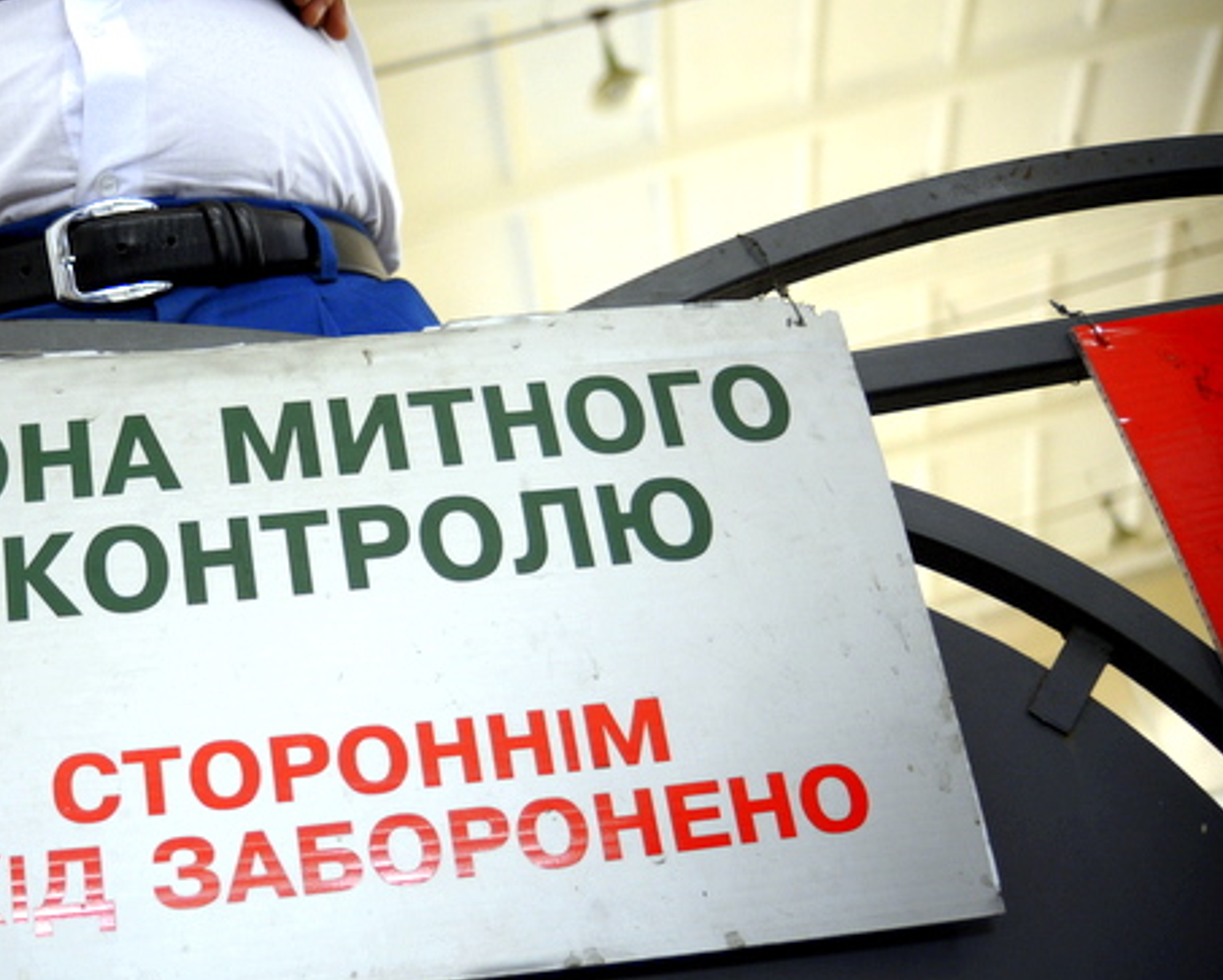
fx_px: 1702
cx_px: 373
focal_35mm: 47
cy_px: 532
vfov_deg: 32.1
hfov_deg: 38.9
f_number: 4
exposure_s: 1/320
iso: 1250
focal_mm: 35
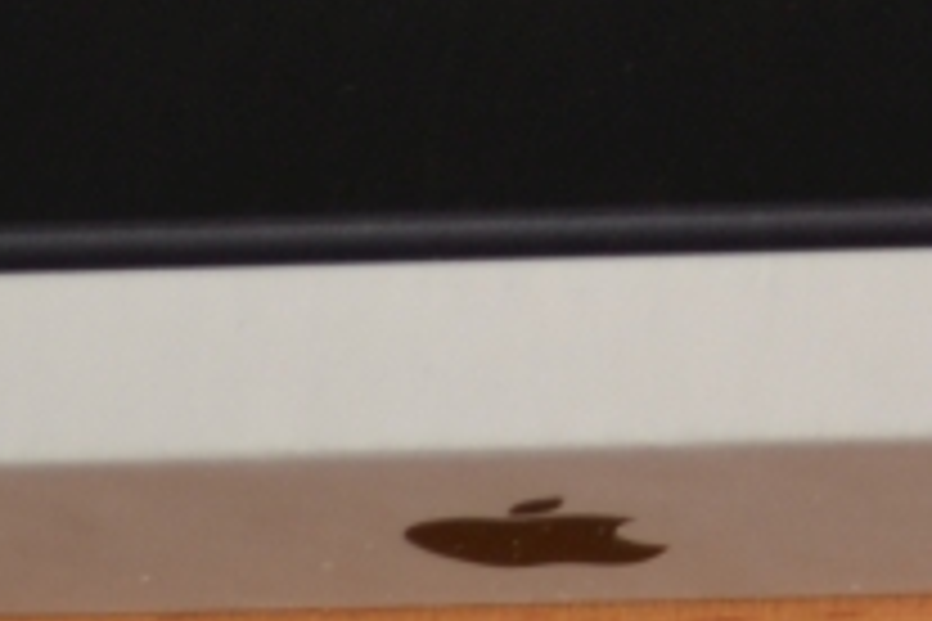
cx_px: 2593
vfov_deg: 3.1
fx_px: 11416
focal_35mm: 441
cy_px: -1348
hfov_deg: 4.5
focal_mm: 38
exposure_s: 1/125
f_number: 5.6
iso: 140
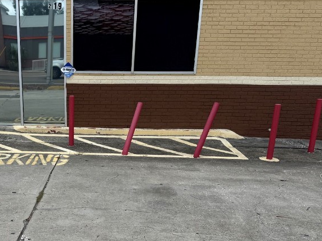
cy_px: 178
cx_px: 84
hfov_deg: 42.6
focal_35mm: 43
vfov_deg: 33.0
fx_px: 400
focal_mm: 6.76
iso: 80
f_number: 1.78
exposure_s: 1/4049
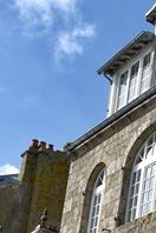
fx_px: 708
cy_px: 302
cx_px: 298
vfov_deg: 17.6
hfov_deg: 11.5
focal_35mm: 109
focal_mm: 24
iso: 450
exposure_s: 1/4000
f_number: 5.6
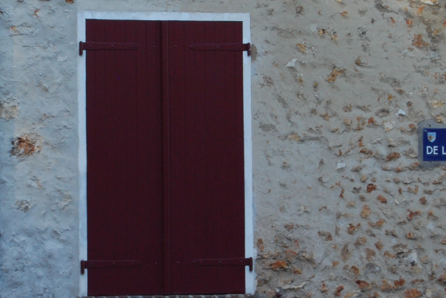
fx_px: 2783
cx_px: 170
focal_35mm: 224
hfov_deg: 9.2
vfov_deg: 6.1
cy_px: 49
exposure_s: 1/160
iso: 400
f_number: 6.3
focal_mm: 55
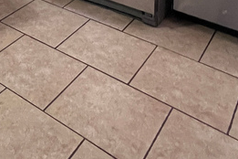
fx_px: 350
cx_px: -14
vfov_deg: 18.5
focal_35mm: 53
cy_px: -144
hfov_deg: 33.5
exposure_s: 1/60
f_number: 1.8
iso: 640
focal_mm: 1.57
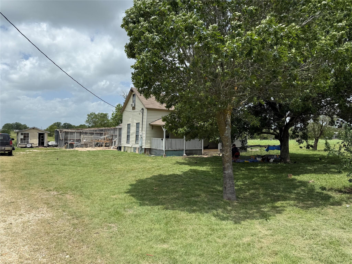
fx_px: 244
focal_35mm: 24
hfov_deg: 71.6
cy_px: 132
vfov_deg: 56.8
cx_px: 176
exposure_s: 1/4975
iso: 80
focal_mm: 6.76
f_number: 1.78
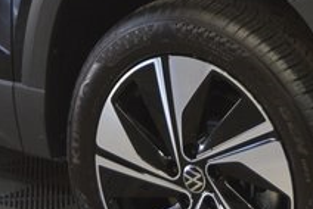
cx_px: 151
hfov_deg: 10.1
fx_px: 1767
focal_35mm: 203
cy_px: -130
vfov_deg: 6.7
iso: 720
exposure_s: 1/60
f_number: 4.2
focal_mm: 28
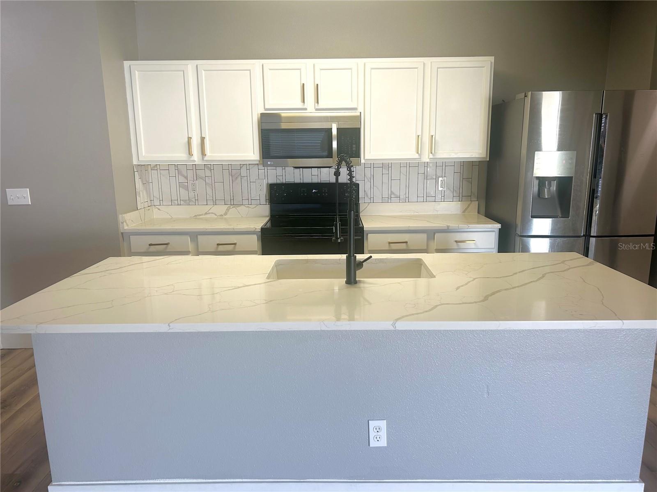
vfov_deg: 53.1
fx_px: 493
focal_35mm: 26
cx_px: 328
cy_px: 246
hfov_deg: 67.3
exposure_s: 1/120
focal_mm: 5.7
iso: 80
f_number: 1.5
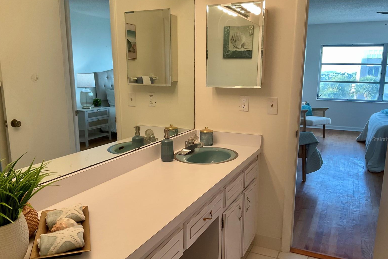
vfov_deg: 42.3
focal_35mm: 31
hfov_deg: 60.3
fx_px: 334
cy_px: 139
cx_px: 197
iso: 64
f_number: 1.8
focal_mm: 3
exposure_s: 1/120
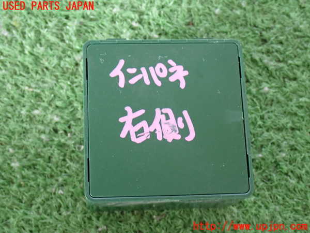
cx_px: 155
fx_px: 600
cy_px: 116
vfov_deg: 21.9
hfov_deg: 29.0
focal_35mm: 67
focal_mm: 11.88
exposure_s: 1/25
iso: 800
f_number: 3.8
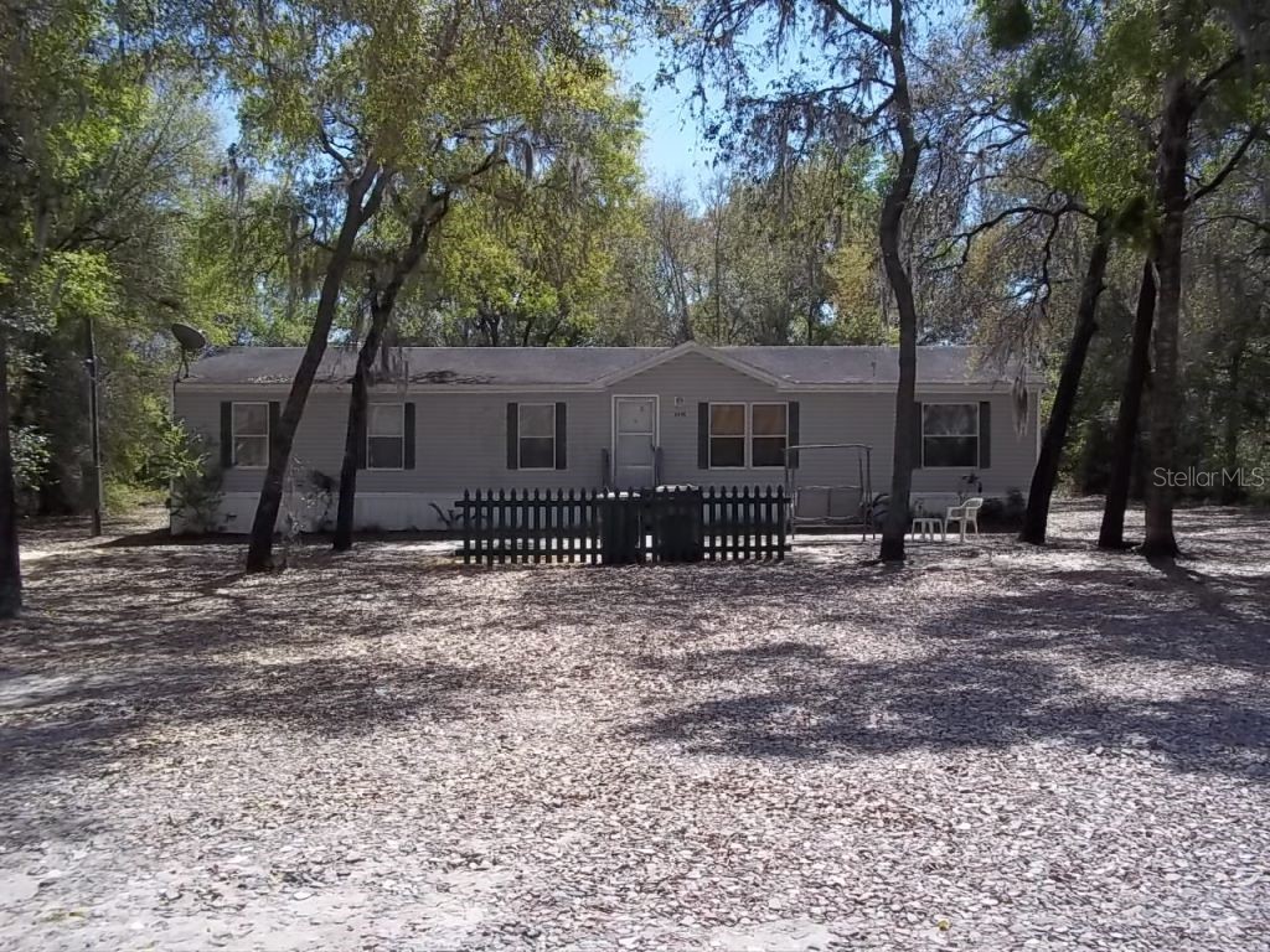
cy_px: 476
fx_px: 1321
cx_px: 635
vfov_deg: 39.7
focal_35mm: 36
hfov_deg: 51.4
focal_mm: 6.5
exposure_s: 1/160
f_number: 8
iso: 80
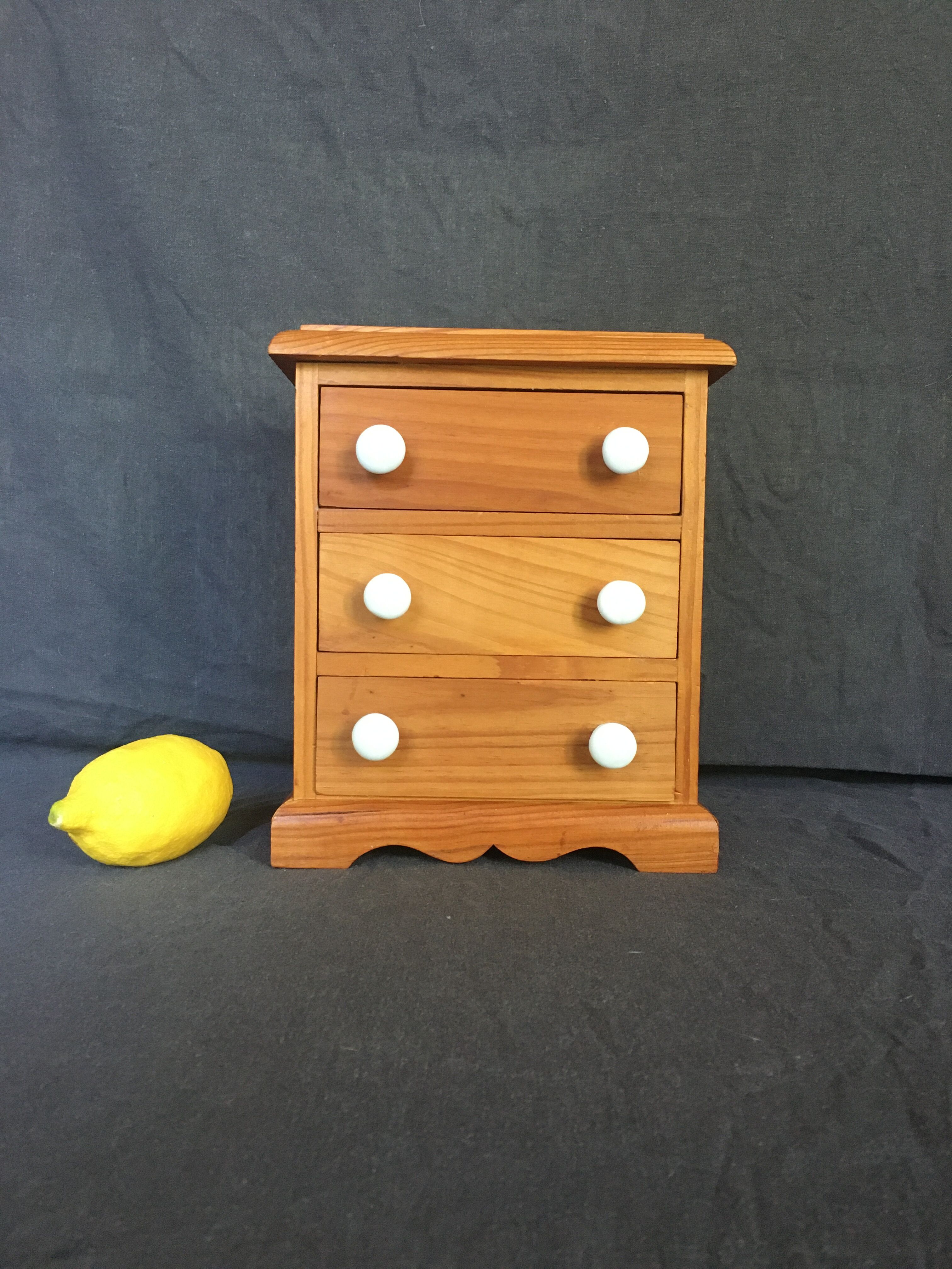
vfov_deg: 61.7
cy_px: 634
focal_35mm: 29
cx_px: 476
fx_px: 1063
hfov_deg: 48.2
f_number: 2.2
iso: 250
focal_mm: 4.15
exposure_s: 1/25
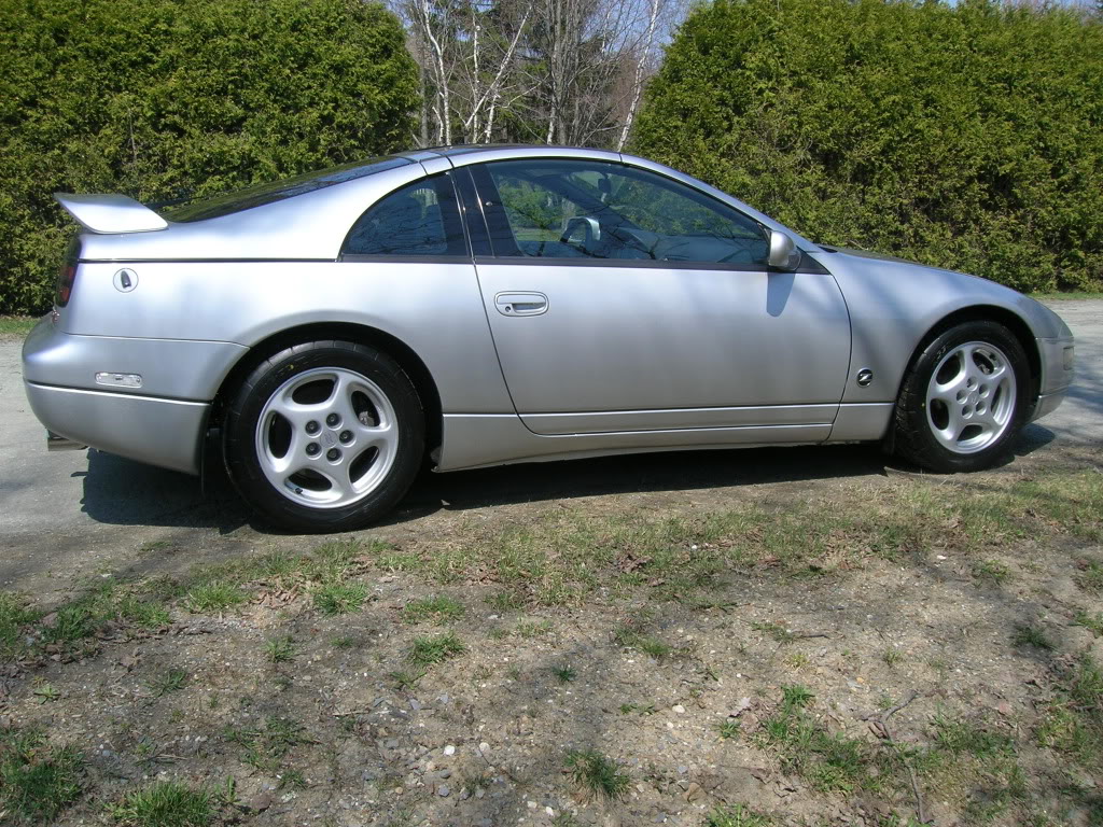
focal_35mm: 34
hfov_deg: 54.0
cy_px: 414
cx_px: 552
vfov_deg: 41.8
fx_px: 1083
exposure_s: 1/340
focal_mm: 5.7
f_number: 4.9
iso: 50
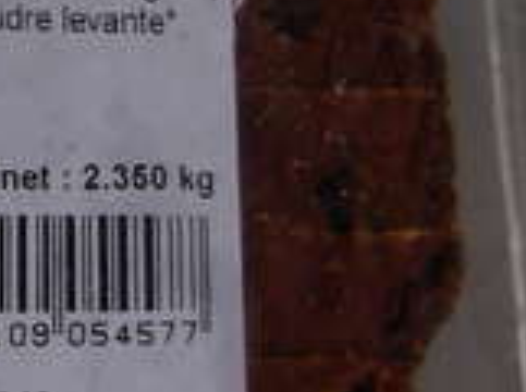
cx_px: -372
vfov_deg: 10.4
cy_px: 82
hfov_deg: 12.8
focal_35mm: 142
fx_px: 2153
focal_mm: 6.3
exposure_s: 1/78.3
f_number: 2.9
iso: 79
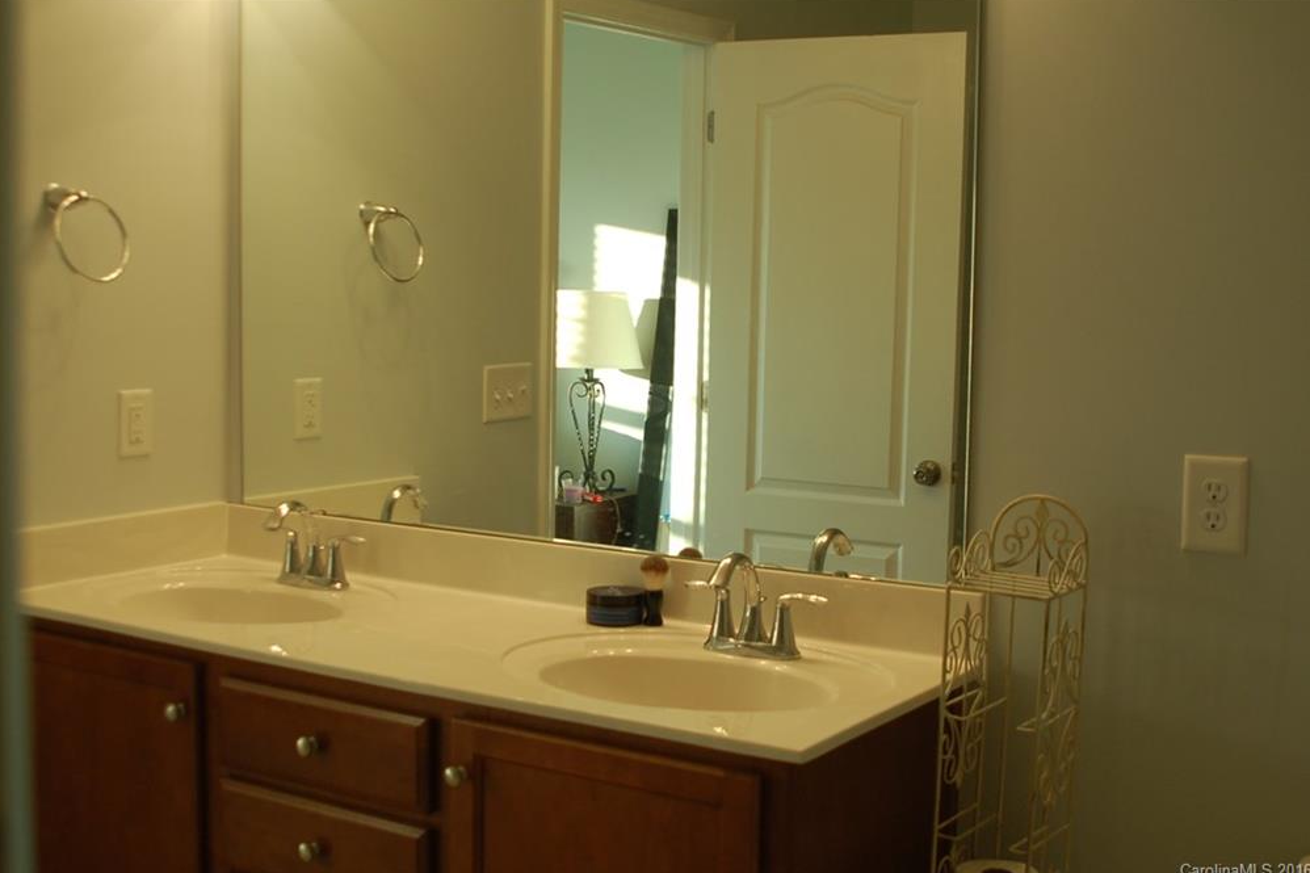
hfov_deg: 45.4
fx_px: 1564
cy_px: 437
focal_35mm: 43
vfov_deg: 31.2
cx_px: 650
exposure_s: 1/60
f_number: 4
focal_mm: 28
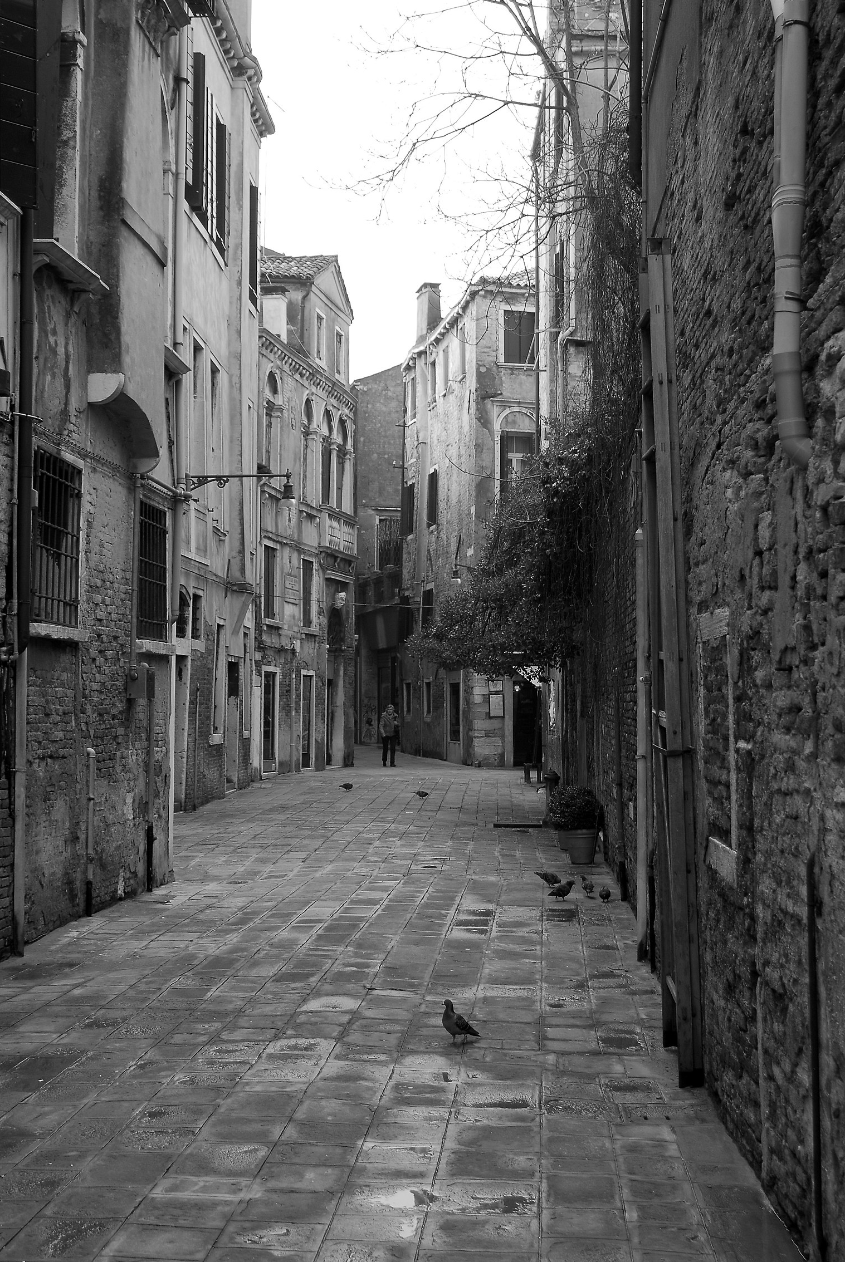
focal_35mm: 54
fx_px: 1896
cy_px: 616
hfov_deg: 25.1
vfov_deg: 36.8
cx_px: 414
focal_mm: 34
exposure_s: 1/200
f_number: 4.5
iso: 100
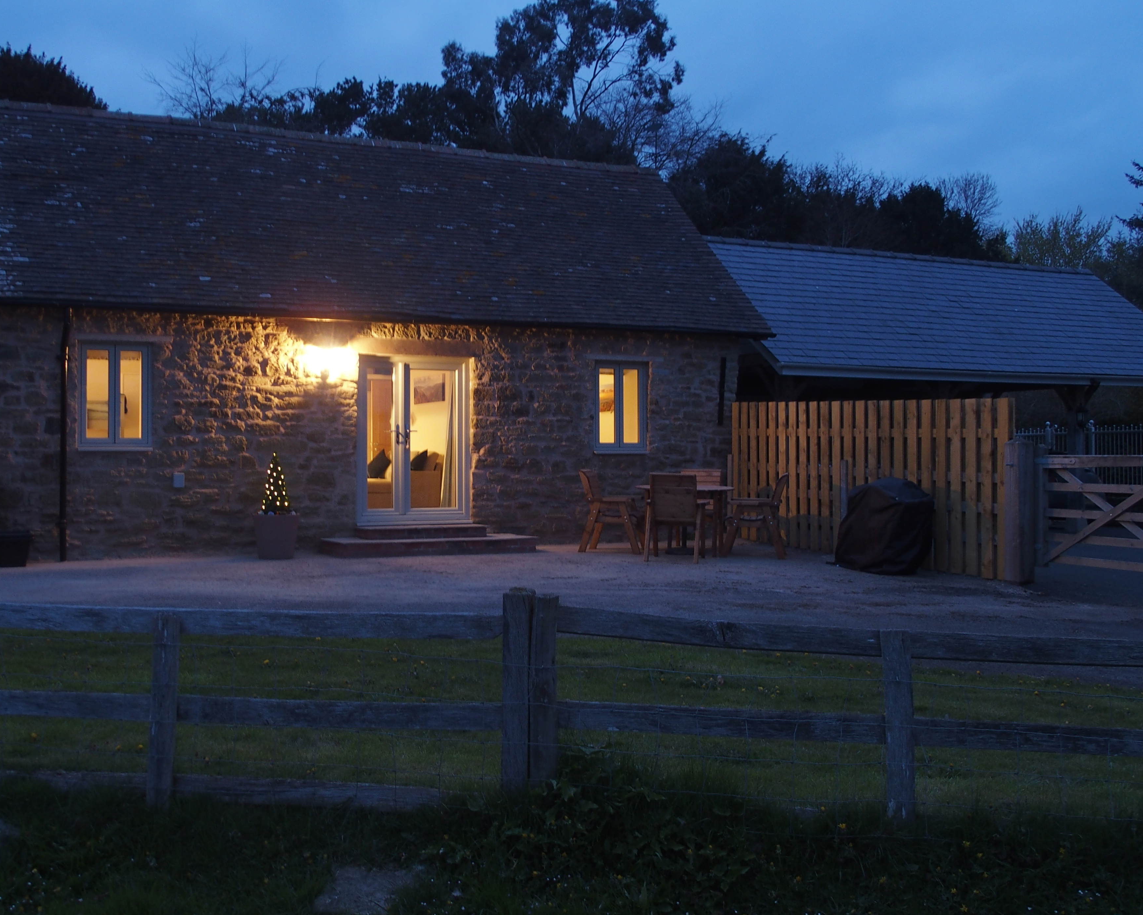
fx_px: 1319
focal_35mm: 39
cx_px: 523
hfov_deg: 46.8
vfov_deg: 38.2
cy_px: 439
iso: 100
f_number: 2.8
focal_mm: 7.4
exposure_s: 1.6
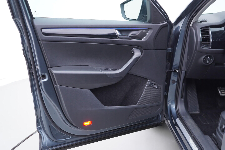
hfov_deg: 53.1
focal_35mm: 36
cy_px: 75
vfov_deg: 36.9
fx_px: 225
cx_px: 112
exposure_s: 1/40
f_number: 2.8
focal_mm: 24
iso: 160
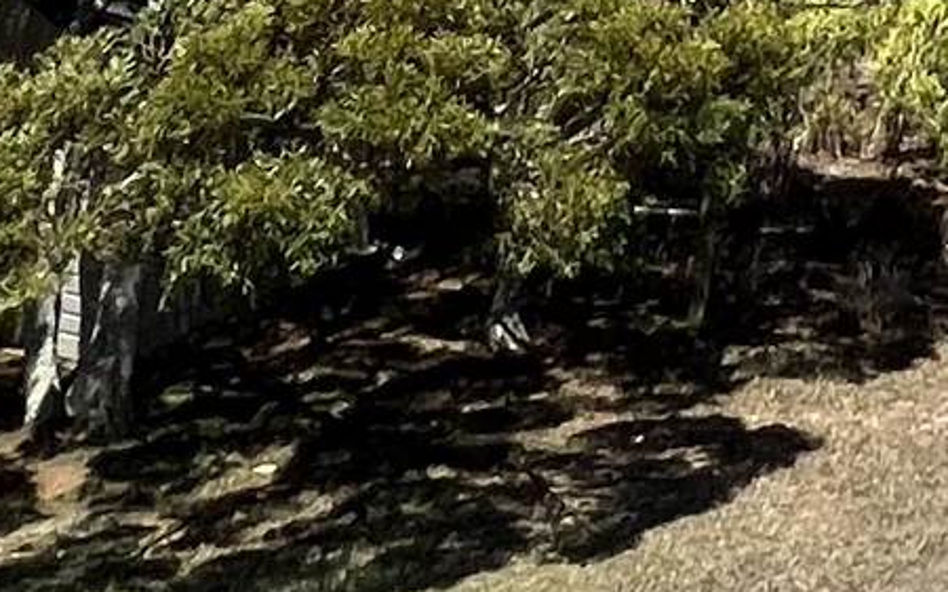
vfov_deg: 9.9
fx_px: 2428
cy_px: -1272
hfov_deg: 18.9
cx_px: 1504
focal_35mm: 94
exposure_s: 1/2370
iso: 32
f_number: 1.8
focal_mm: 1.57
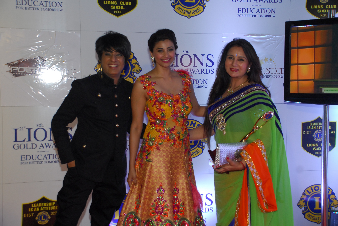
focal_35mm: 52
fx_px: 493
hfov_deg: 37.8
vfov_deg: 25.8
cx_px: 169
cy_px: 113
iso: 640
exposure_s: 1/125
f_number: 4.2
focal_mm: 35
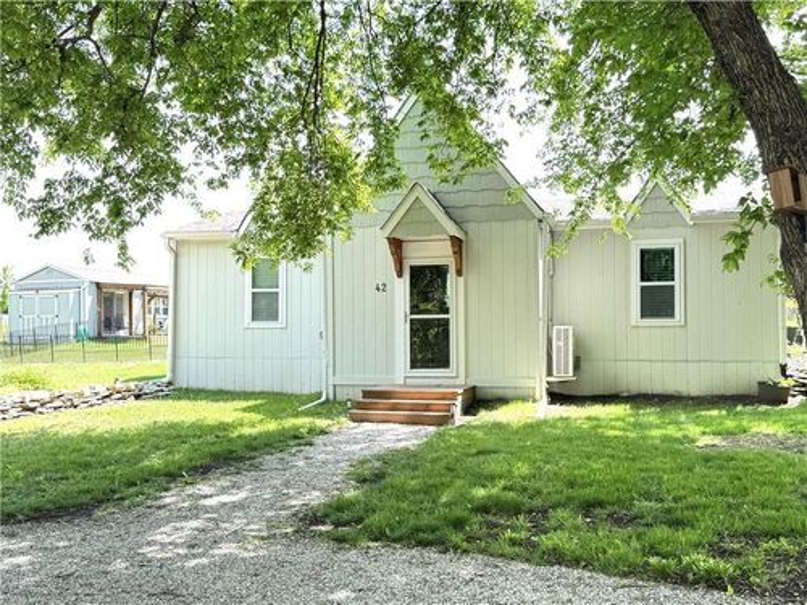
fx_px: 723
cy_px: 302
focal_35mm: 31
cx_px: 404
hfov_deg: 58.4
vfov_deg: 45.4
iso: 80
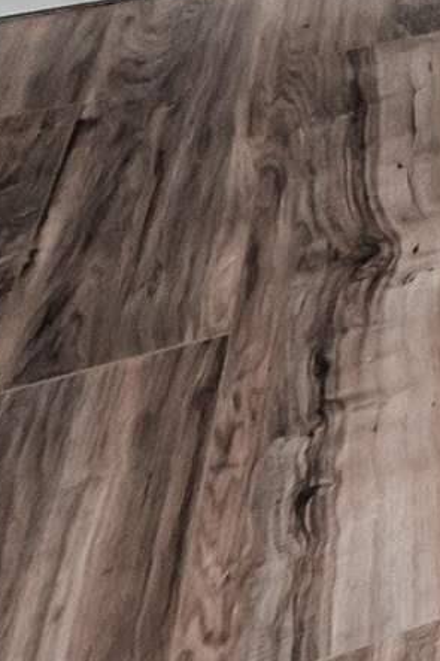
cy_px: -903
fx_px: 1853
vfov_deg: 14.2
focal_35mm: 101
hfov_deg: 7.7
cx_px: 1839
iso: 400
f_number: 3.5
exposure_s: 1/30
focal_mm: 7
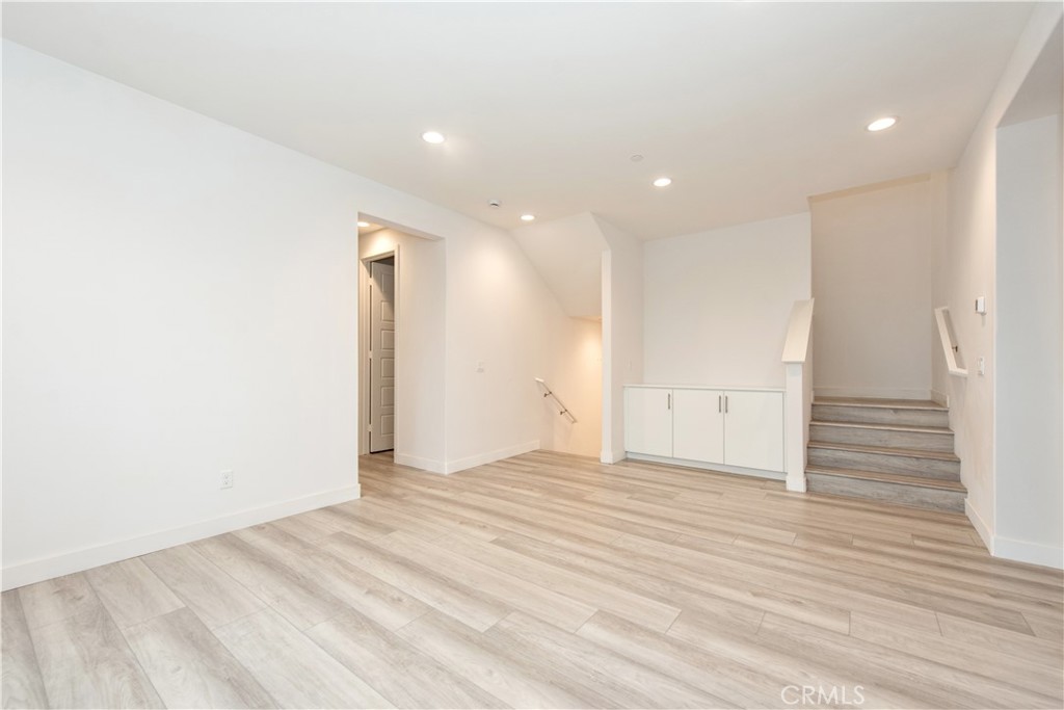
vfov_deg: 81.2
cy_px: 355
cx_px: 532
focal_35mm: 14
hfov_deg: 104.2
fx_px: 414
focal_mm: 14
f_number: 5.6
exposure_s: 1/125
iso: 640
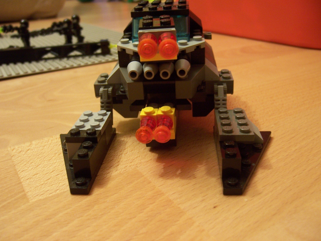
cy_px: 120
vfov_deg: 39.7
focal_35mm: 36
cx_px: 160
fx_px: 334
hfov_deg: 51.4
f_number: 2.8
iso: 160
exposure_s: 1/8
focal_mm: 6.2
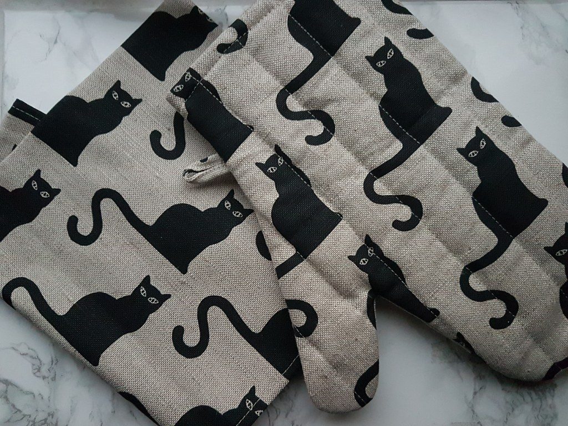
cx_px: 284
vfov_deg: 53.1
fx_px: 427
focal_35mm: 26
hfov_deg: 67.3
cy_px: 213
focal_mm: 4.2
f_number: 1.7
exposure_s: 1/10
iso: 400
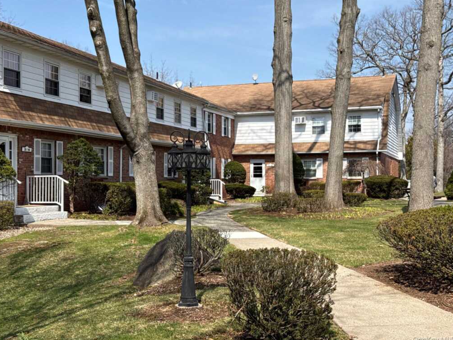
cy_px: 171
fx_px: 641
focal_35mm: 49
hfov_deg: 38.9
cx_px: 227
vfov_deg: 29.7
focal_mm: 6.76
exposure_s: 1/4098
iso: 64
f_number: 1.78
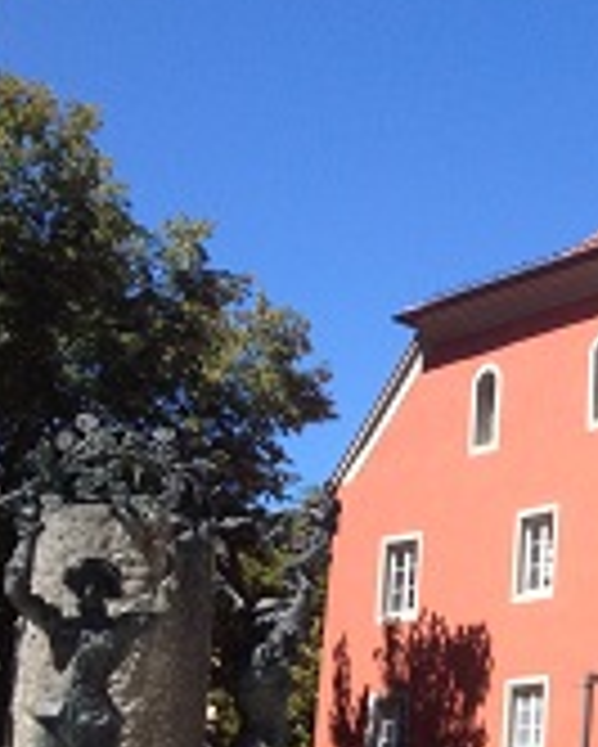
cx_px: 886
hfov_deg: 14.1
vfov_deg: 18.3
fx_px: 2277
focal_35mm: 103
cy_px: 704
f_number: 2.4
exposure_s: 1/1004
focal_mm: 4.28
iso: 50
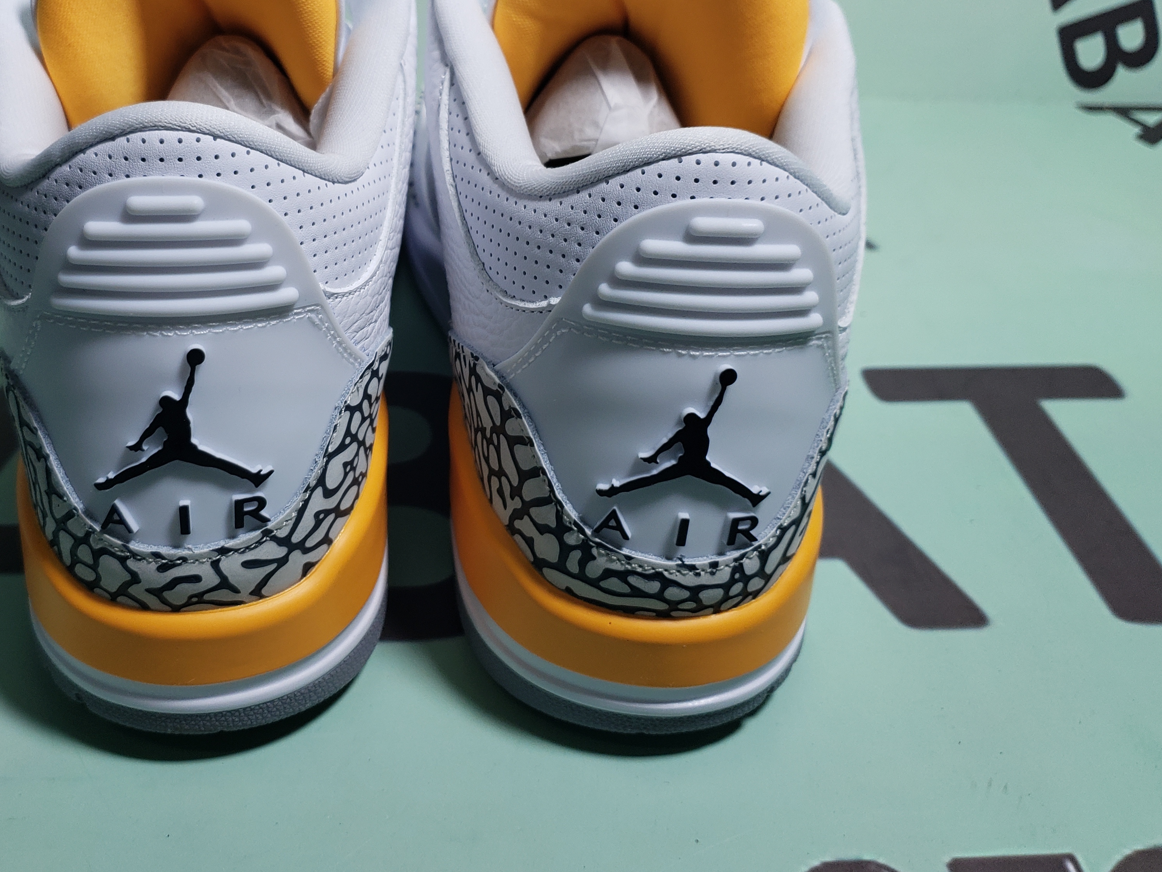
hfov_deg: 52.1
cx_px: 442
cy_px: 334
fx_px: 1175
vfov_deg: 40.4
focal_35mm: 35
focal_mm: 4.3
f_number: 1.5
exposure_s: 1/399
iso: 50
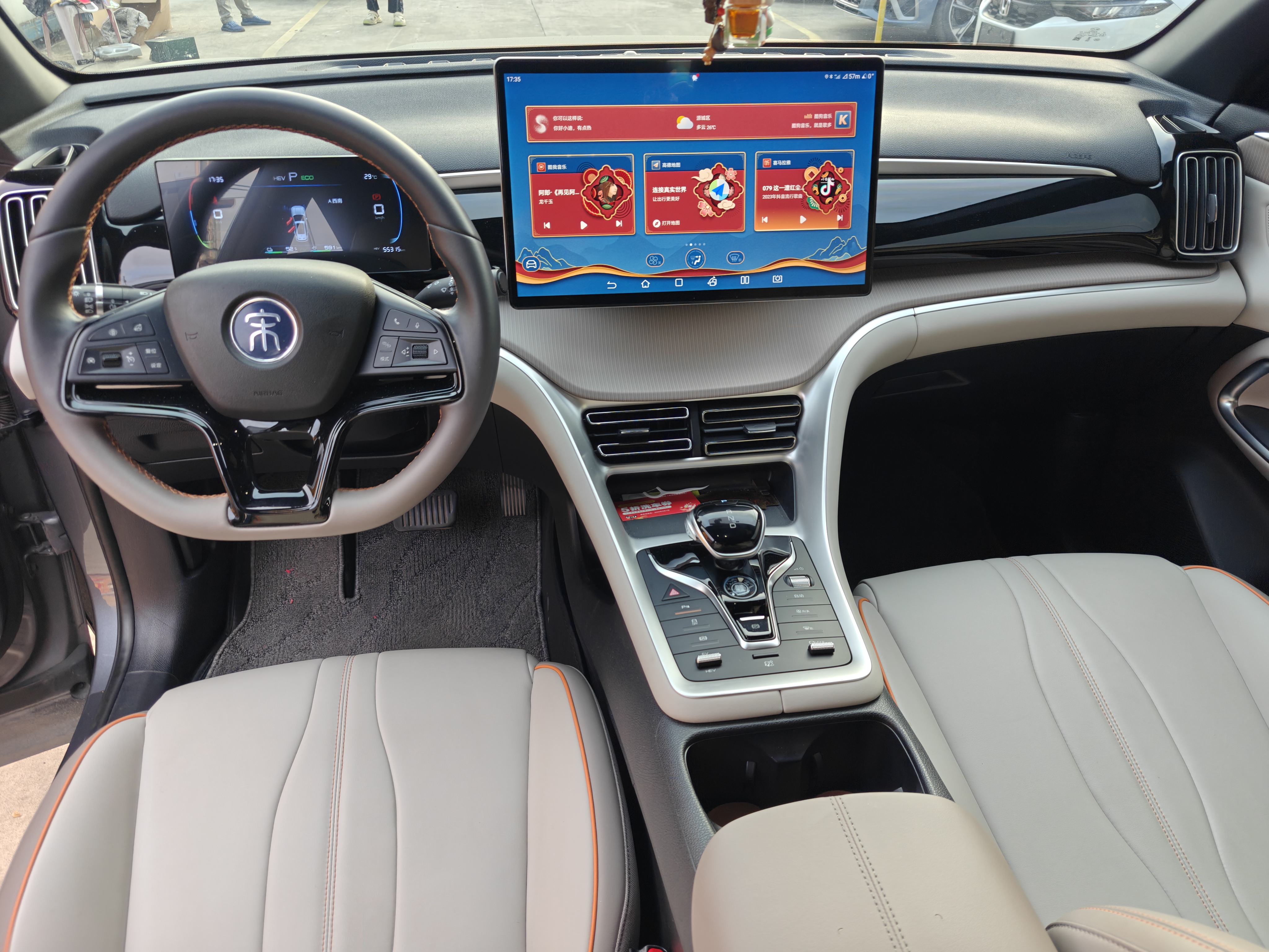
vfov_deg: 58.9
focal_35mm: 23
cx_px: 634
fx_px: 843
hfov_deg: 73.9
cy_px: 476
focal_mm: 6.06
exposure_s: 1/56
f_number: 1.6
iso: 50
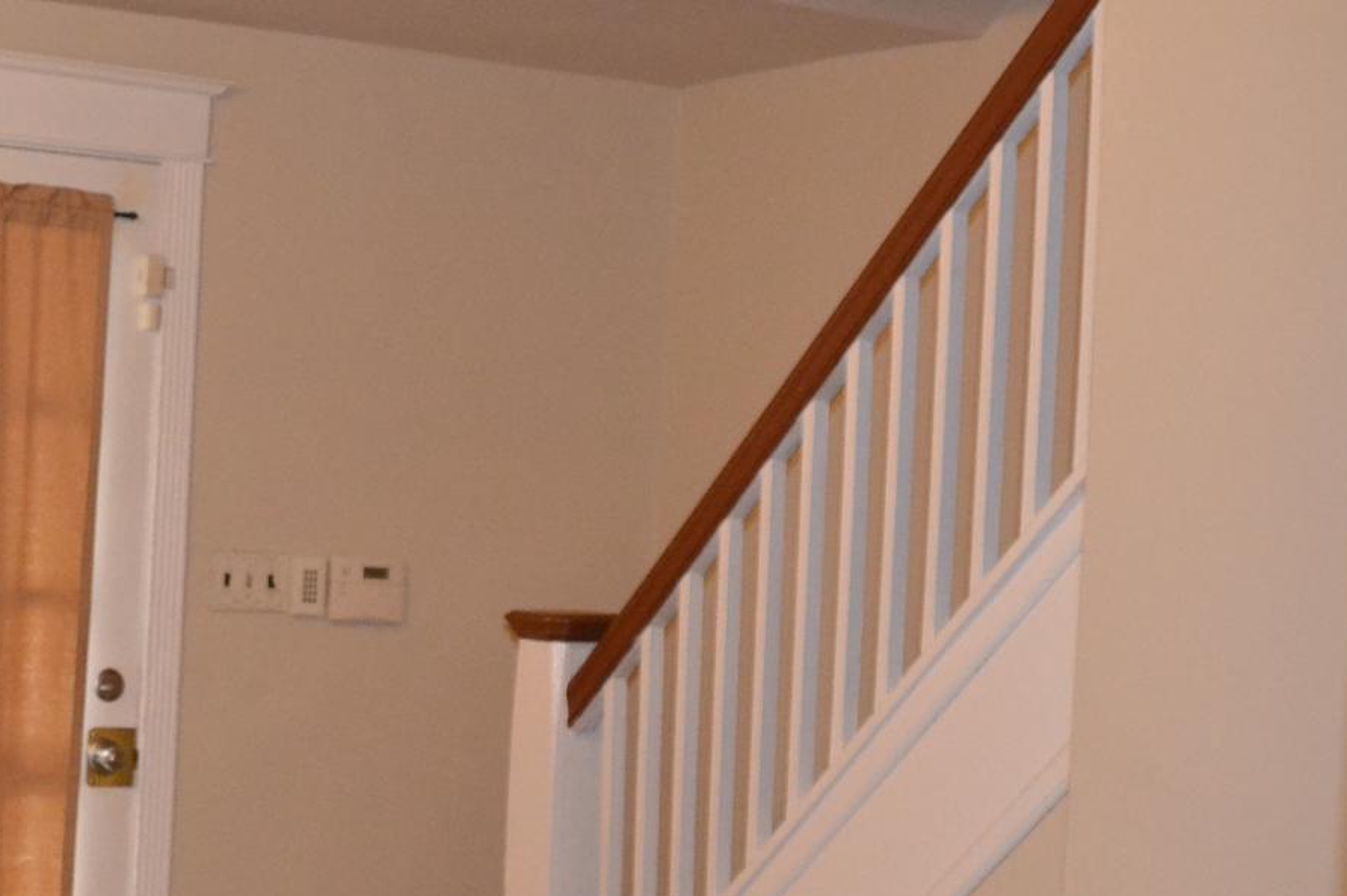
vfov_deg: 21.8
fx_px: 2319
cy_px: 571
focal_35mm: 62
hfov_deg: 31.8
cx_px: 329
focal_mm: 18
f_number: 3.5
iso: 2500
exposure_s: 1/60
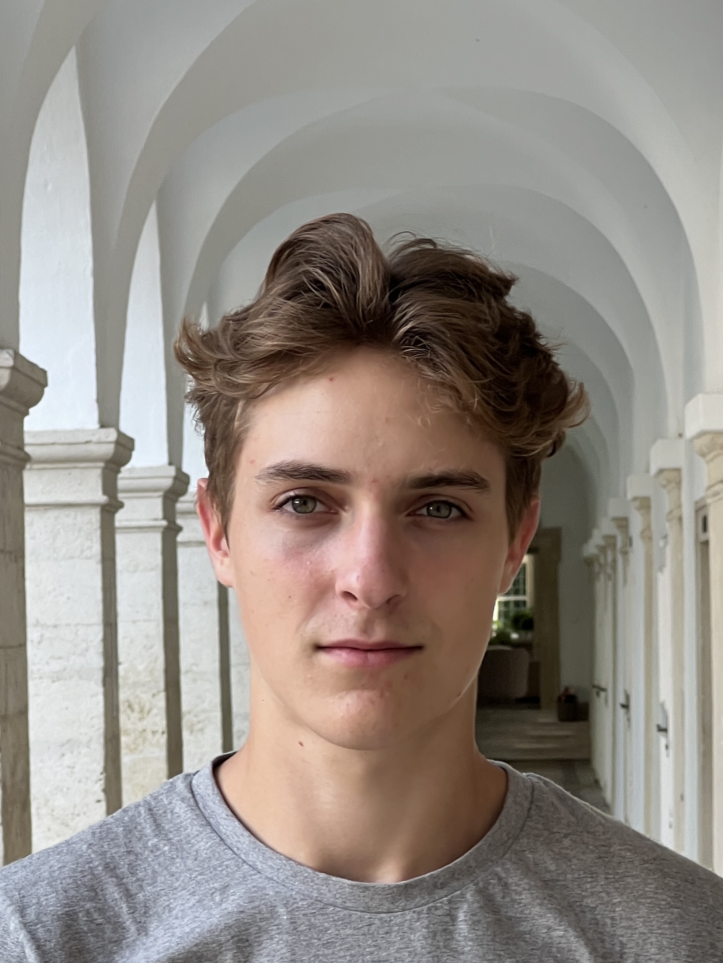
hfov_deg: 19.1
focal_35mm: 77
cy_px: 482
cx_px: 362
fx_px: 2144
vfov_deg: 25.3
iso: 64
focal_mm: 9
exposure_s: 1/99
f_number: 2.8
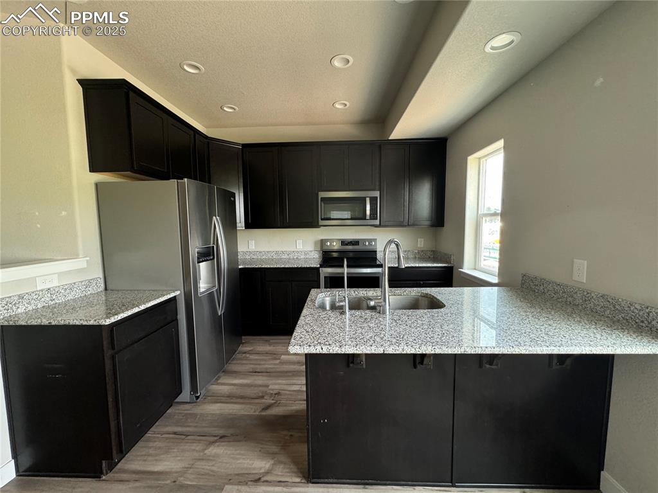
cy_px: 246
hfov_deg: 102.1
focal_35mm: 14
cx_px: 329
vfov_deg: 85.6
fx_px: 266
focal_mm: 2.22
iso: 400
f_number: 2.2
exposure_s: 1/60
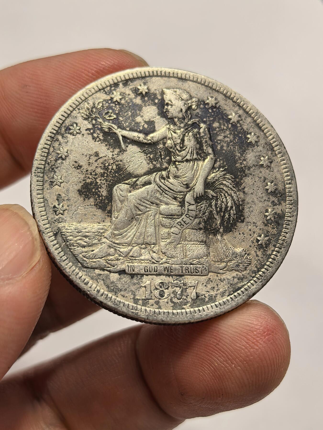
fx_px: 672
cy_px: 215
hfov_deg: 27.0
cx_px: 162
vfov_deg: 35.5
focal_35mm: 54
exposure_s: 1/100
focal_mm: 6.98
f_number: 2
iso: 200
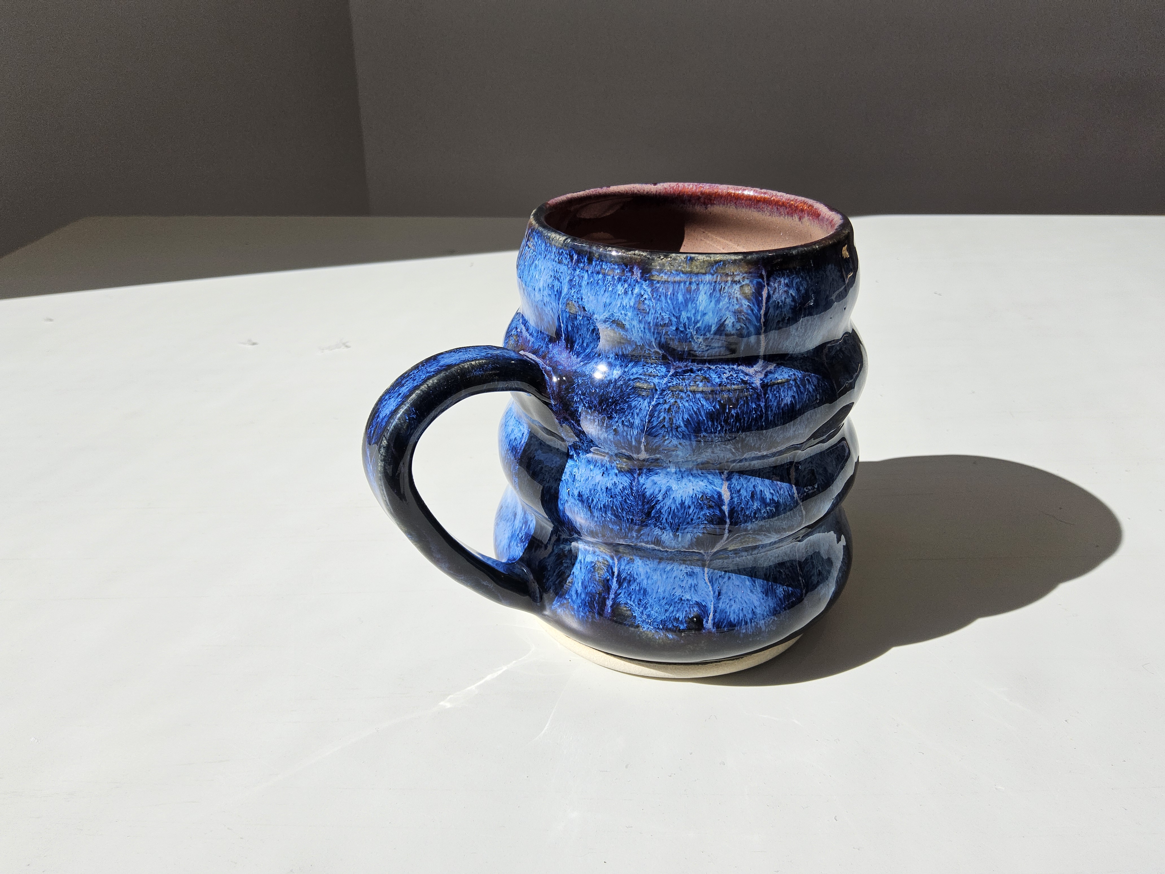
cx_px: 582
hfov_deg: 73.9
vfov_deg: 58.9
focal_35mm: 23
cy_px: 437
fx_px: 774
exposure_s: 1/125
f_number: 2
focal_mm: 3.08
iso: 32
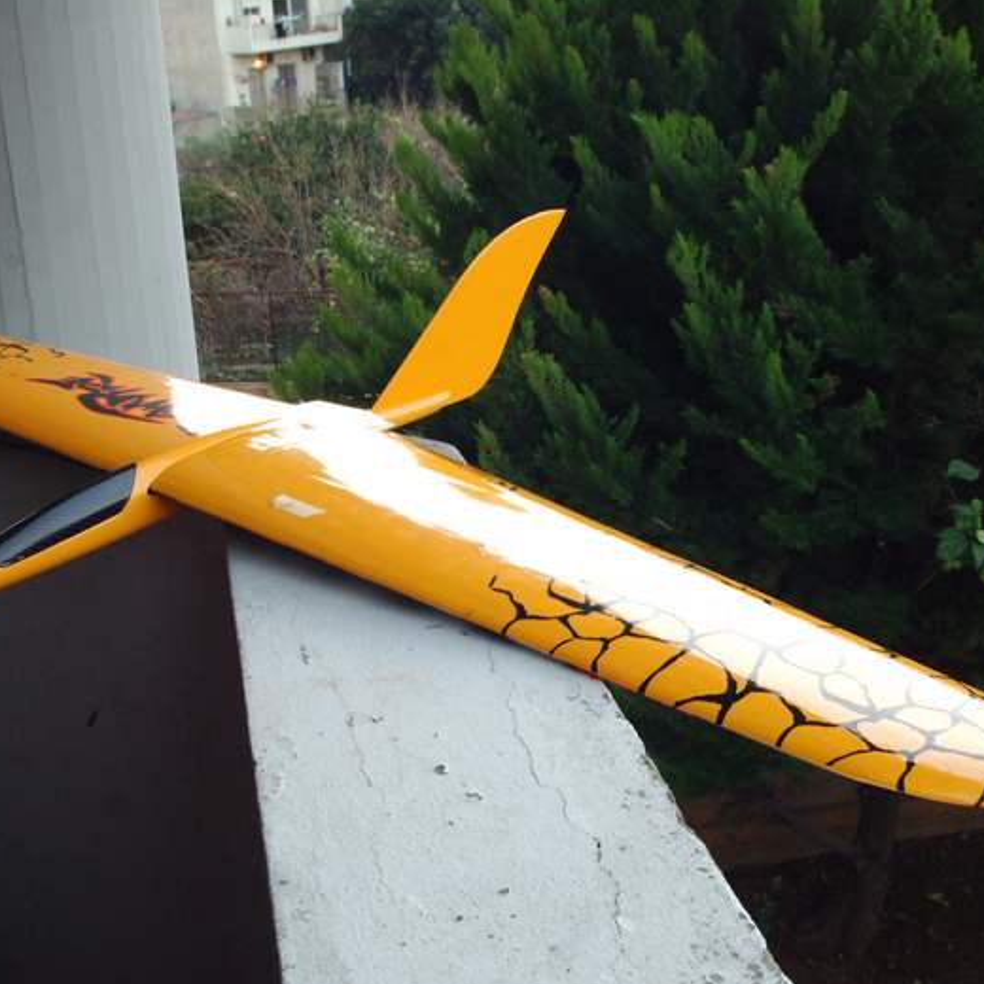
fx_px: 1512
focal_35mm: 47
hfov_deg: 36.0
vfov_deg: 36.1
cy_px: 487
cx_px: 403
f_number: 8
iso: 800
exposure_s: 1/15
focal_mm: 24
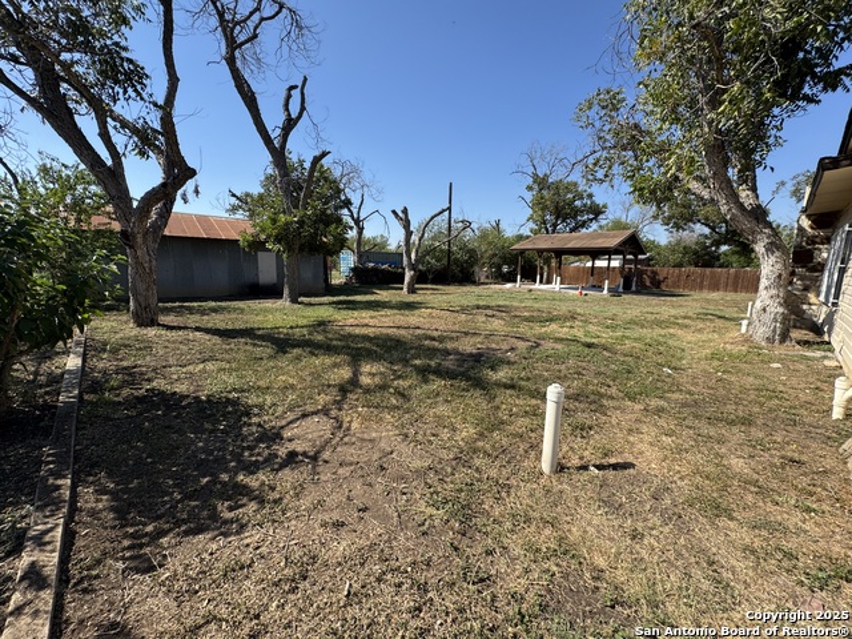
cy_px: 320
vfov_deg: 85.7
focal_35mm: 14
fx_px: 345
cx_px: 426
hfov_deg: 102.1
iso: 50
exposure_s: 1/1143
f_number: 2.2
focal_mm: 2.22
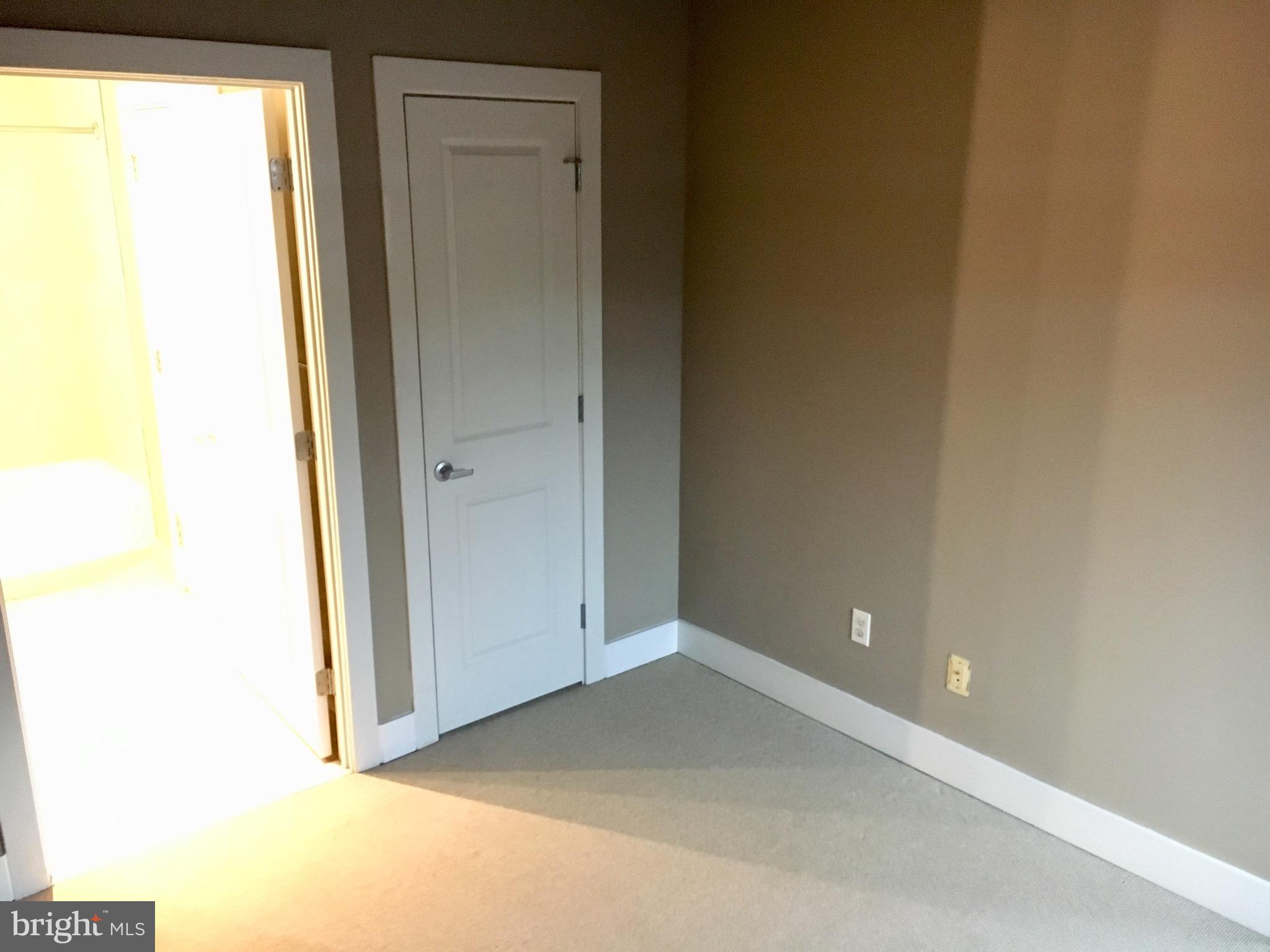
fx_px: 1064
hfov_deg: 61.7
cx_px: 635
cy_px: 476
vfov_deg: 48.2
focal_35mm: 29
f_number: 2.2
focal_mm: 4.15
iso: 320
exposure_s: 1/17
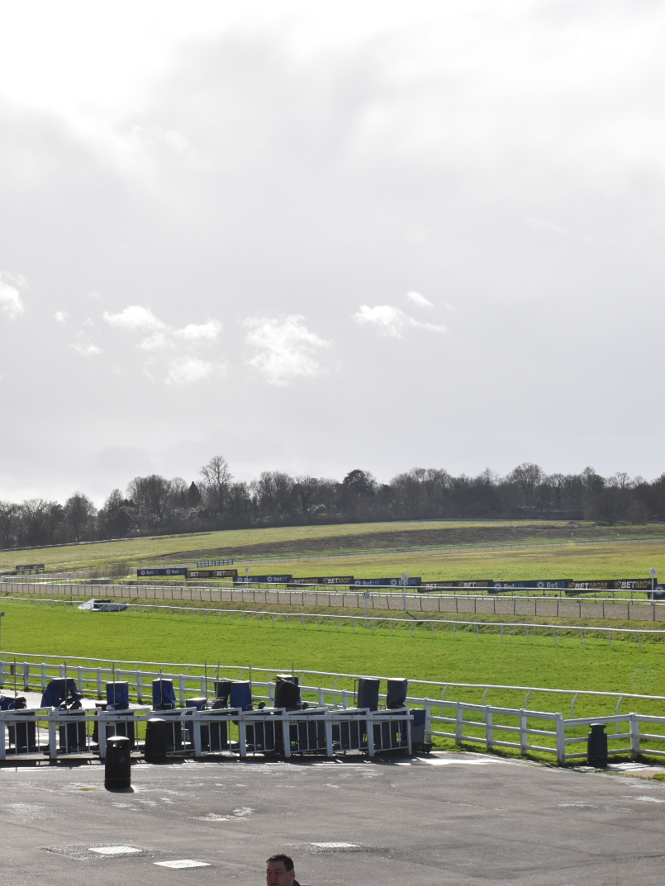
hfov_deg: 19.7
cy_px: 443
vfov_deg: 26.3
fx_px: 1895
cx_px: 520
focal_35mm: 74
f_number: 11
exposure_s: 1/500
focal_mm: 34
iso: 200
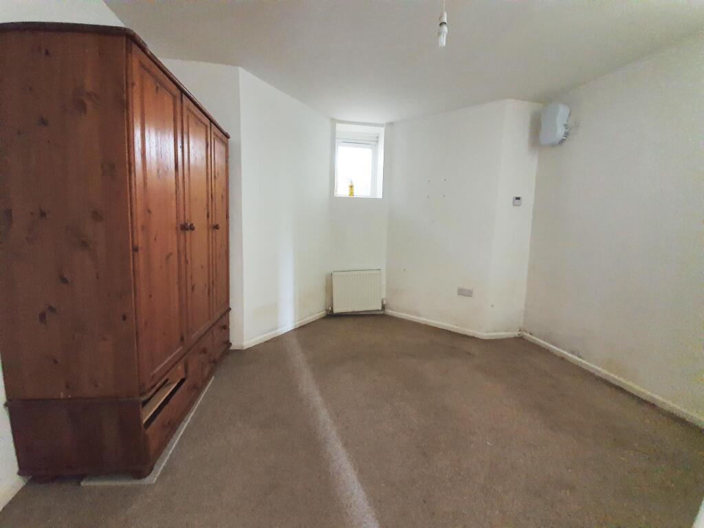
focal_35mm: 13
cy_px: 264
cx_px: 352
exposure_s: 1/15
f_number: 2.2
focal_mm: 1.8
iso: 640
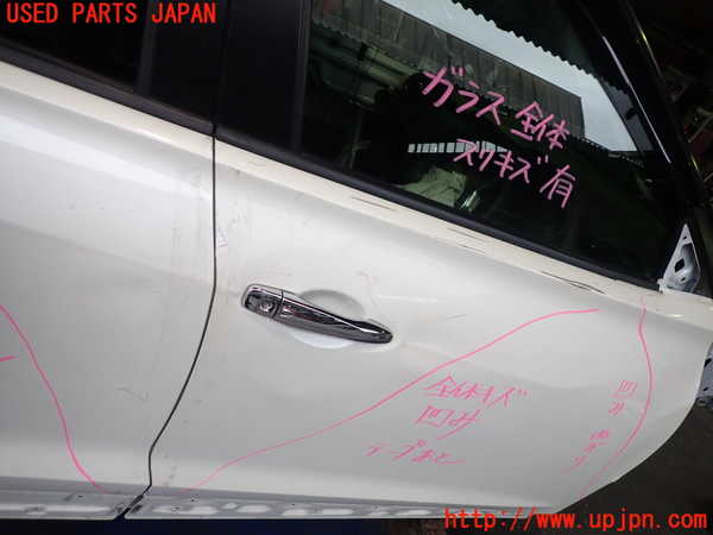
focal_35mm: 25
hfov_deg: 69.4
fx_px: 515
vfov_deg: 54.9
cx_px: 356
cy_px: 268
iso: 100
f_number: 2
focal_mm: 4.5
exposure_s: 1/125
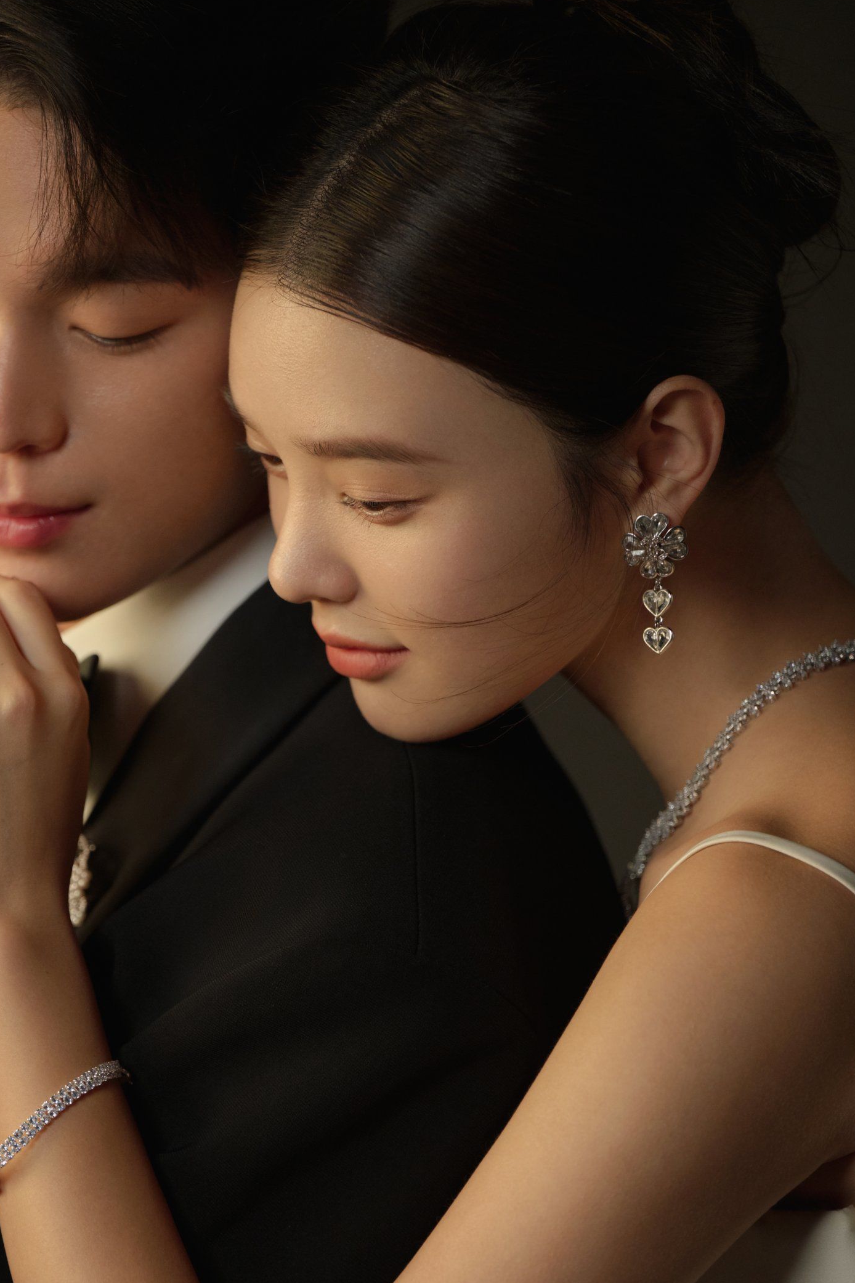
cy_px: 829
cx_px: 272
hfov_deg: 4.7
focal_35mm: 295
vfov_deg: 7.0
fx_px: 10512
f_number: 2.8
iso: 1000
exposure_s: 1/250
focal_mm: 200
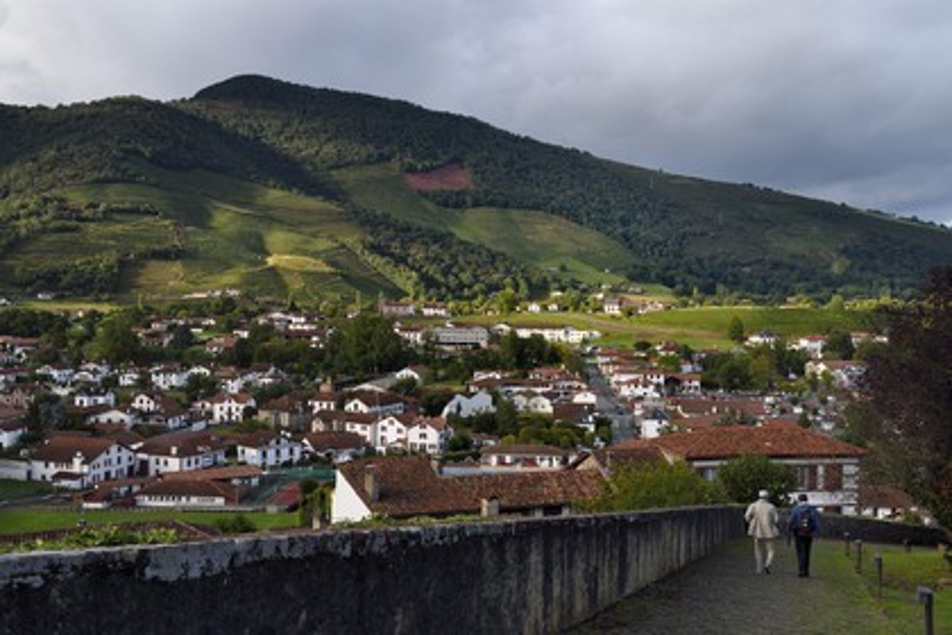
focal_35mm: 44
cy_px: 318
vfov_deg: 30.5
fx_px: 1163
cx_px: 476
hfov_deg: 44.5
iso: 200
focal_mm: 44
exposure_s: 1/125
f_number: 9
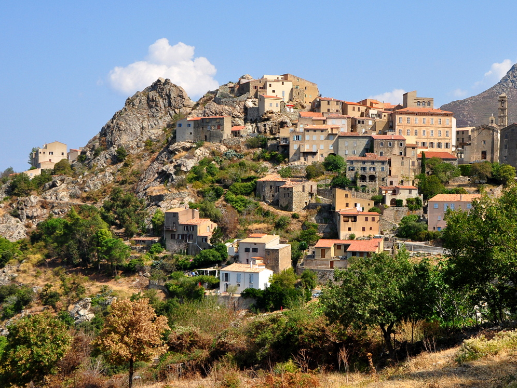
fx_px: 881
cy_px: 193
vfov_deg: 24.8
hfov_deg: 32.6
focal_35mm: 59
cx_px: 310
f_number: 11
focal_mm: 34
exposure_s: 1/400
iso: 400
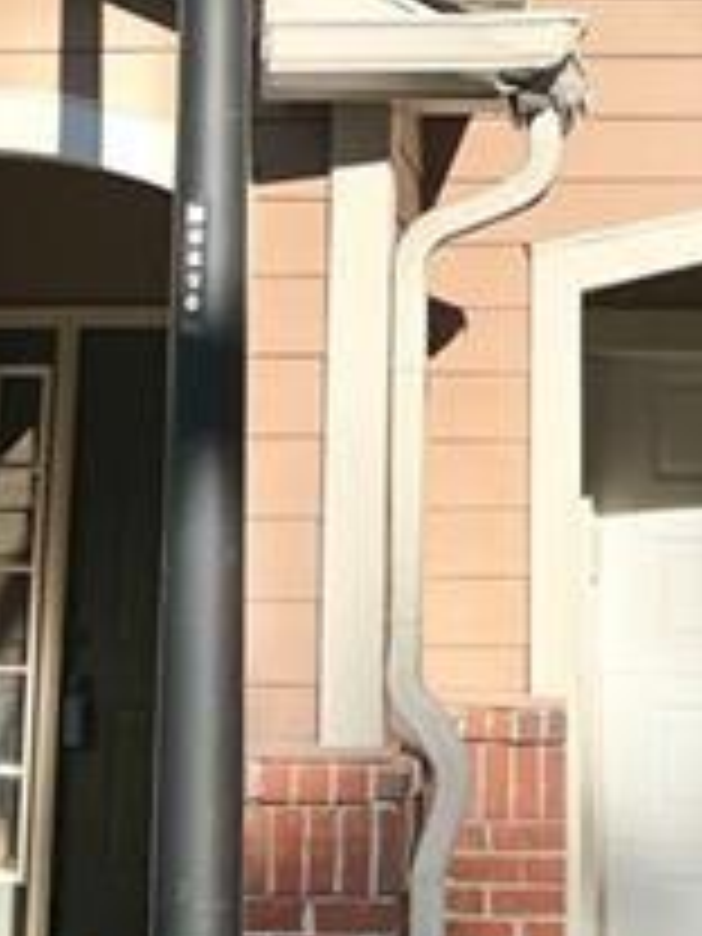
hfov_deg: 15.3
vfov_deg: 19.4
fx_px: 2596
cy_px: -153
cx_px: 531
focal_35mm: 96
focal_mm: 5.7
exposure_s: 1/6993
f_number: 1.5
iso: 50
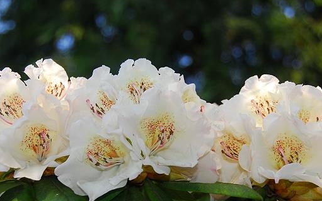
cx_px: 165
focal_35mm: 112
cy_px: 141
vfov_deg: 11.7
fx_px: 983
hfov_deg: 18.6
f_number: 4.5
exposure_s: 1/160
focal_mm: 46
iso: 100
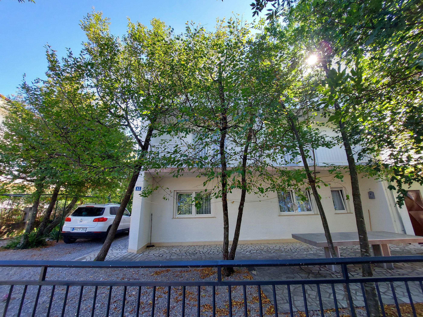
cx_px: 212
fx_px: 159
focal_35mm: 13
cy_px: 158
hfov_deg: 106.2
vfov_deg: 89.9
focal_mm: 1.74
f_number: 2.2
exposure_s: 1/127
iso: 50
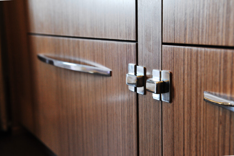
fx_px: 312
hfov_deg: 41.1
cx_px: 117
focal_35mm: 48
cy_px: 78
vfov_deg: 28.0
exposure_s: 1/60
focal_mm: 48
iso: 1600
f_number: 4.8
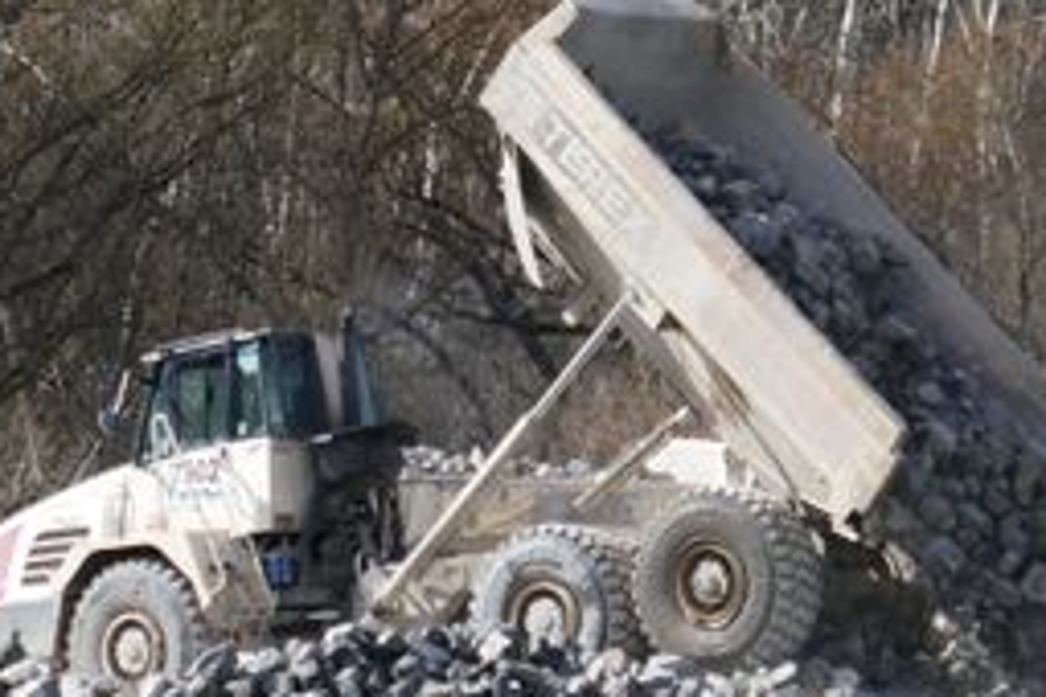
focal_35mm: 409
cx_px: 693
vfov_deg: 3.4
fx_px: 11883
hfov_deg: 5.0
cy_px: 469
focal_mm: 74.2
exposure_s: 1/320
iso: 125
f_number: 5.9
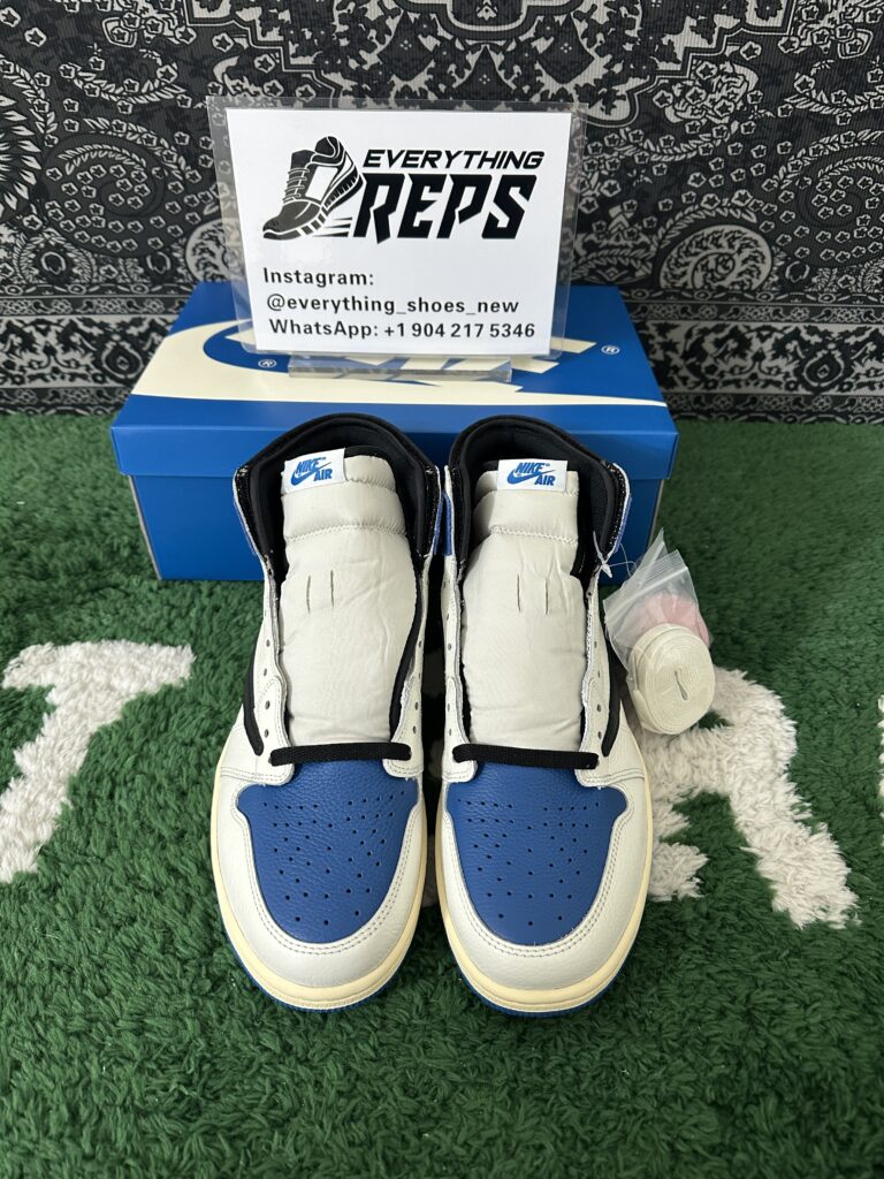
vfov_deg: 71.6
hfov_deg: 56.8
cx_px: 442
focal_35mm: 24
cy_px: 590
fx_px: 817
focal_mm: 6.86
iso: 320
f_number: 1.78
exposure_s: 1/50
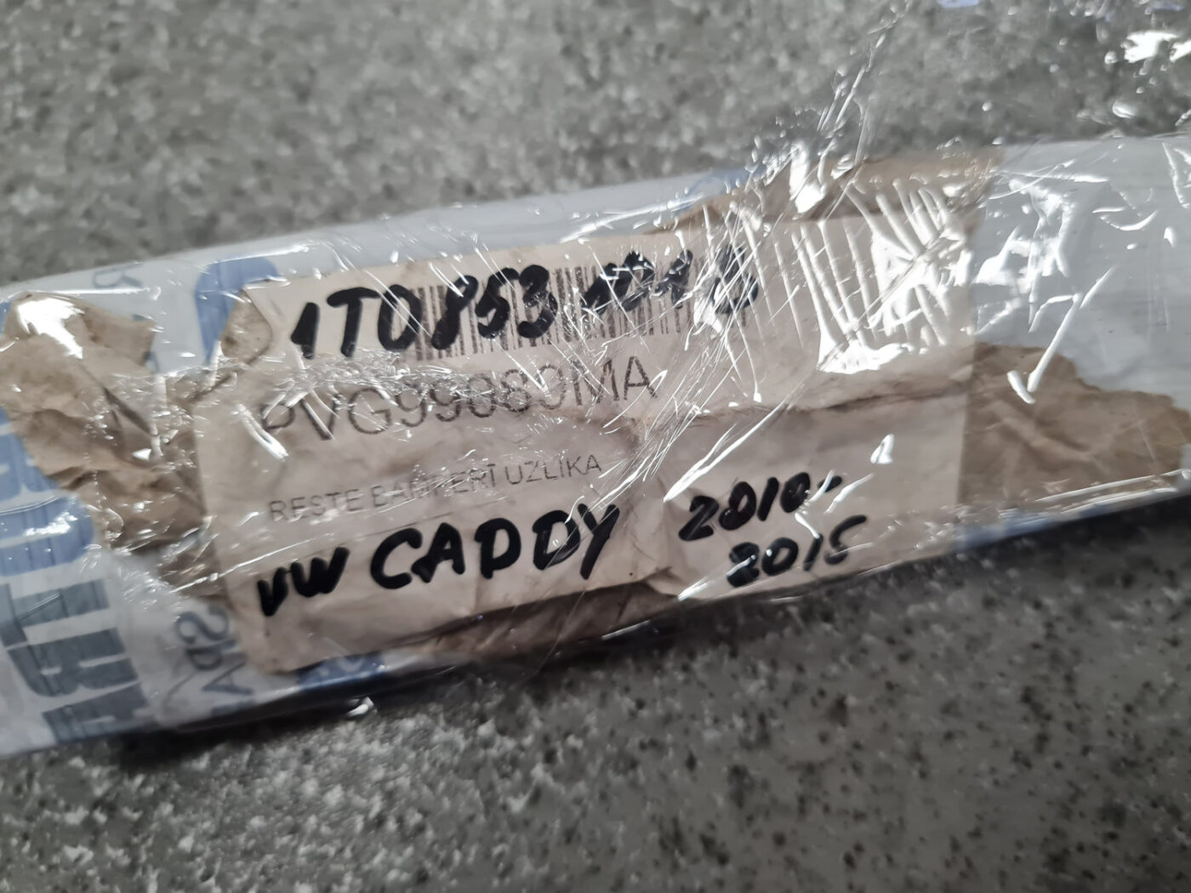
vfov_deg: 53.1
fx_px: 895
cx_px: 596
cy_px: 446
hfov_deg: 67.3
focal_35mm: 26
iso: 200
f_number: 1.8
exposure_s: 1/100
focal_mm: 5.4
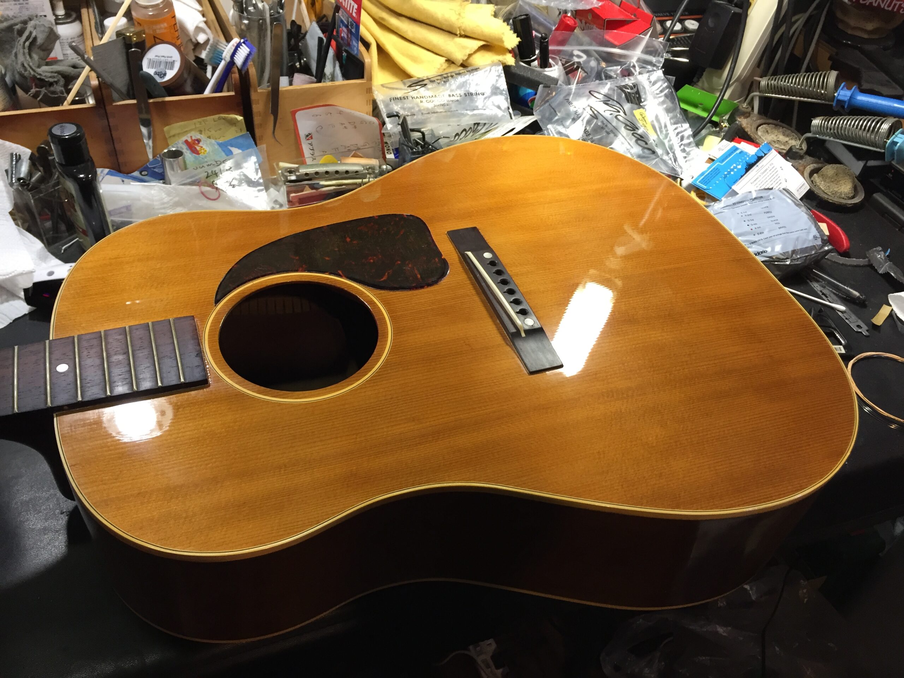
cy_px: 339
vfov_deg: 48.2
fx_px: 757
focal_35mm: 29
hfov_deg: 61.7
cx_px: 452
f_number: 2.2
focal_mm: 4.15
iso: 50
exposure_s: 1/30
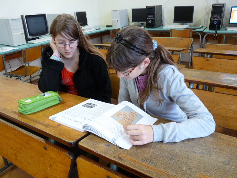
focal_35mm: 27
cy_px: 89
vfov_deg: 51.4
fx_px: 185
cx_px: 118
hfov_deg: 65.3
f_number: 2.8
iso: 400
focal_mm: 4.8
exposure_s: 1/30
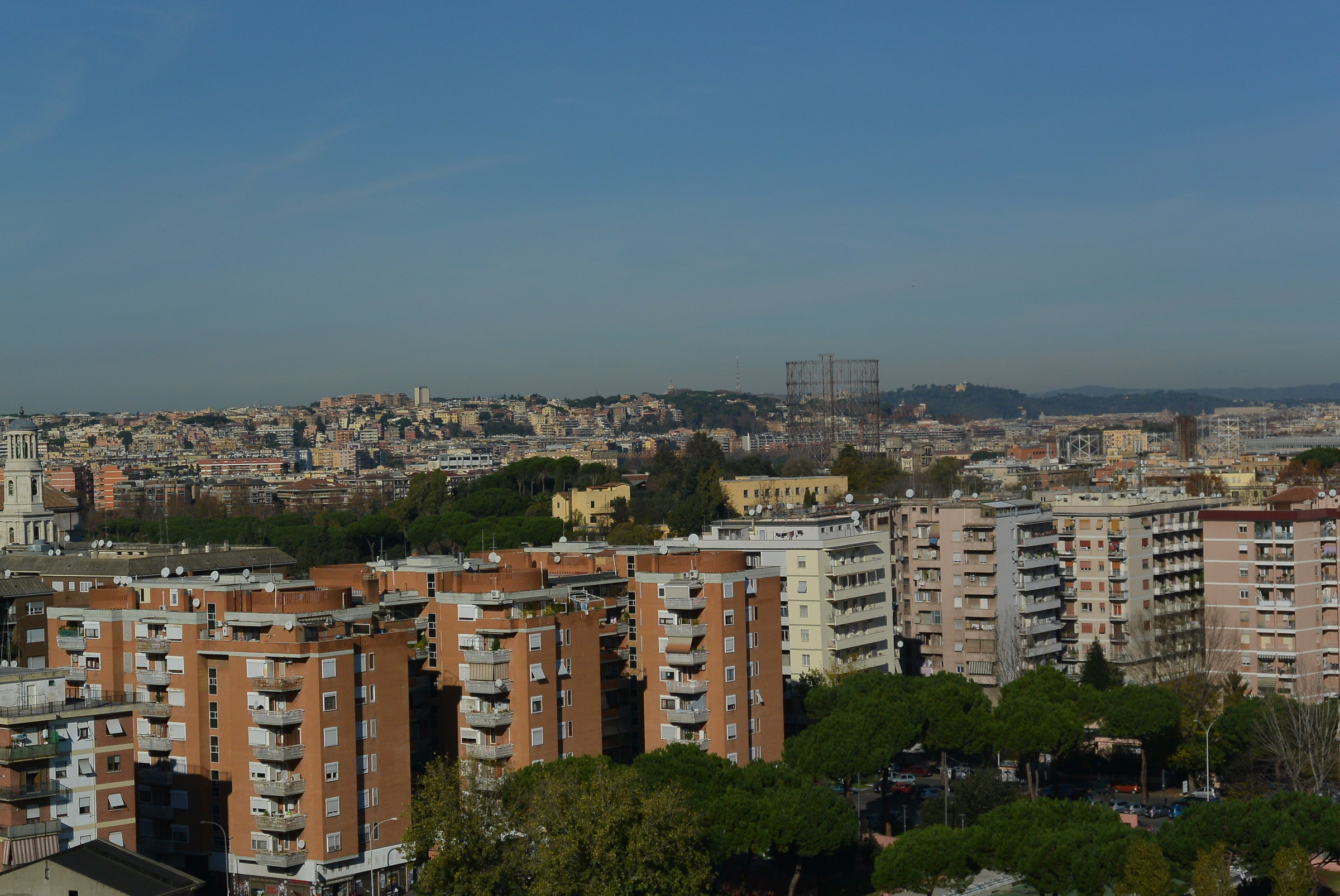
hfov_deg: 27.3
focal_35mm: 74
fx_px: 2757
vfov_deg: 18.5
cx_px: 670
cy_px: 448
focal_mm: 27.5
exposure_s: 1/2000
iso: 100
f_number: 5.6
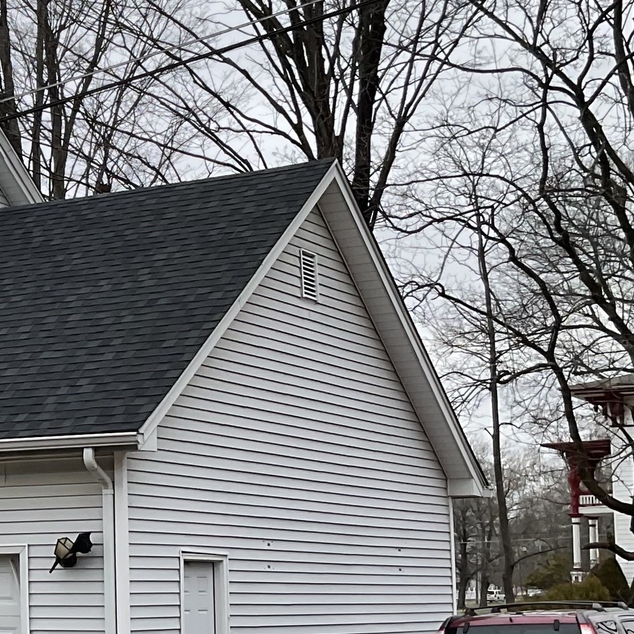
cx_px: -150
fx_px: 1906
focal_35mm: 92
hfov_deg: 17.9
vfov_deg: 18.8
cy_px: 402
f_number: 1.8
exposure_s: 1/338
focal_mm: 3
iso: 16
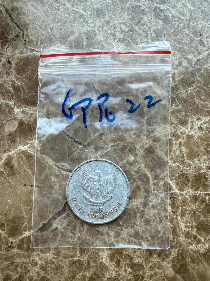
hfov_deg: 51.3
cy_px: 131
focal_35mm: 27
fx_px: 218
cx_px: 99
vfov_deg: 65.3
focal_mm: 2.22
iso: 160
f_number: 2.2
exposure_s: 1/99
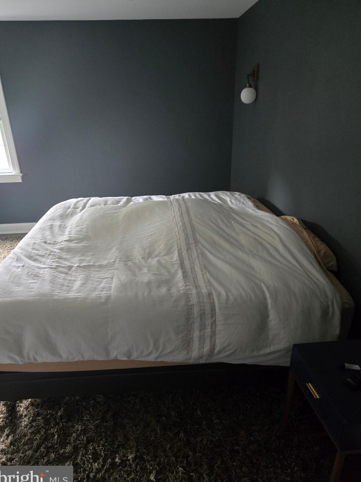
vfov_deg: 71.6
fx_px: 334
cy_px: 241
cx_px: 180
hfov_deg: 56.8
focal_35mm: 24
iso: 1000
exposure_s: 1/60
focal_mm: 5.4
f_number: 1.8
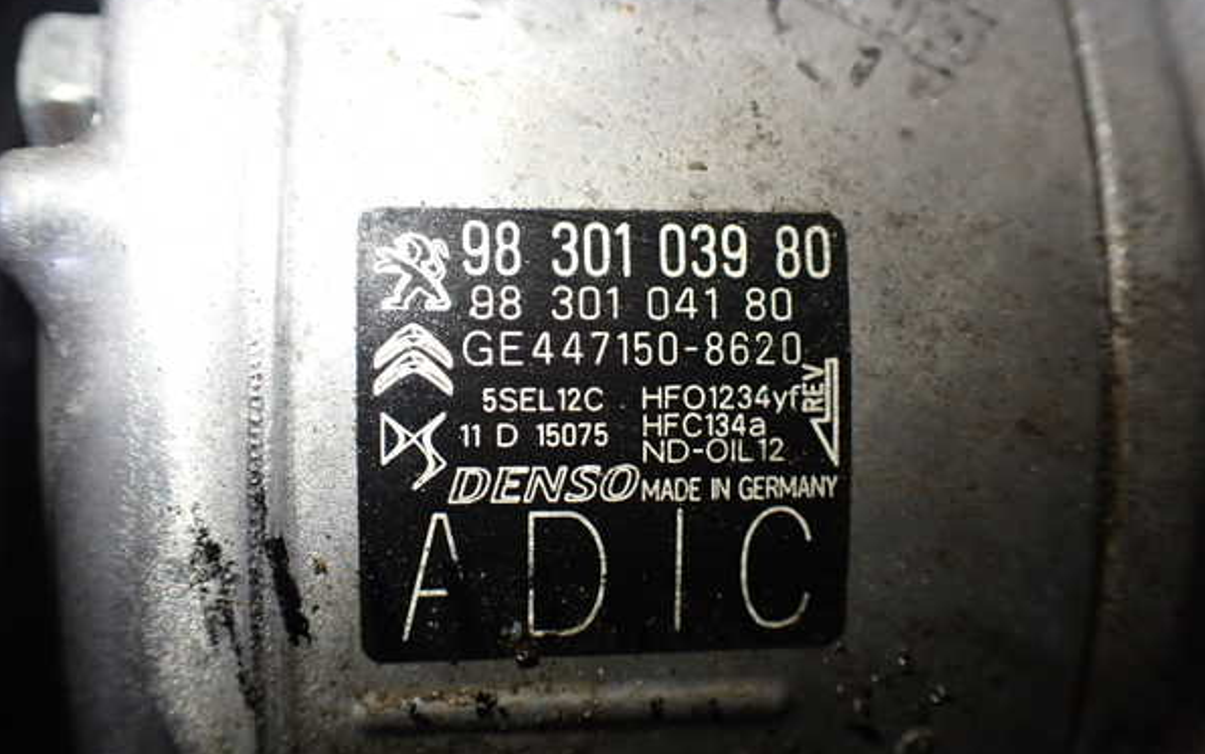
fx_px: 1051
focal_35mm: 32
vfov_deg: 39.5
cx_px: 602
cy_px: 376
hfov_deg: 59.6
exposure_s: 1/125
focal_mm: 5.4
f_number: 2.3
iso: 200
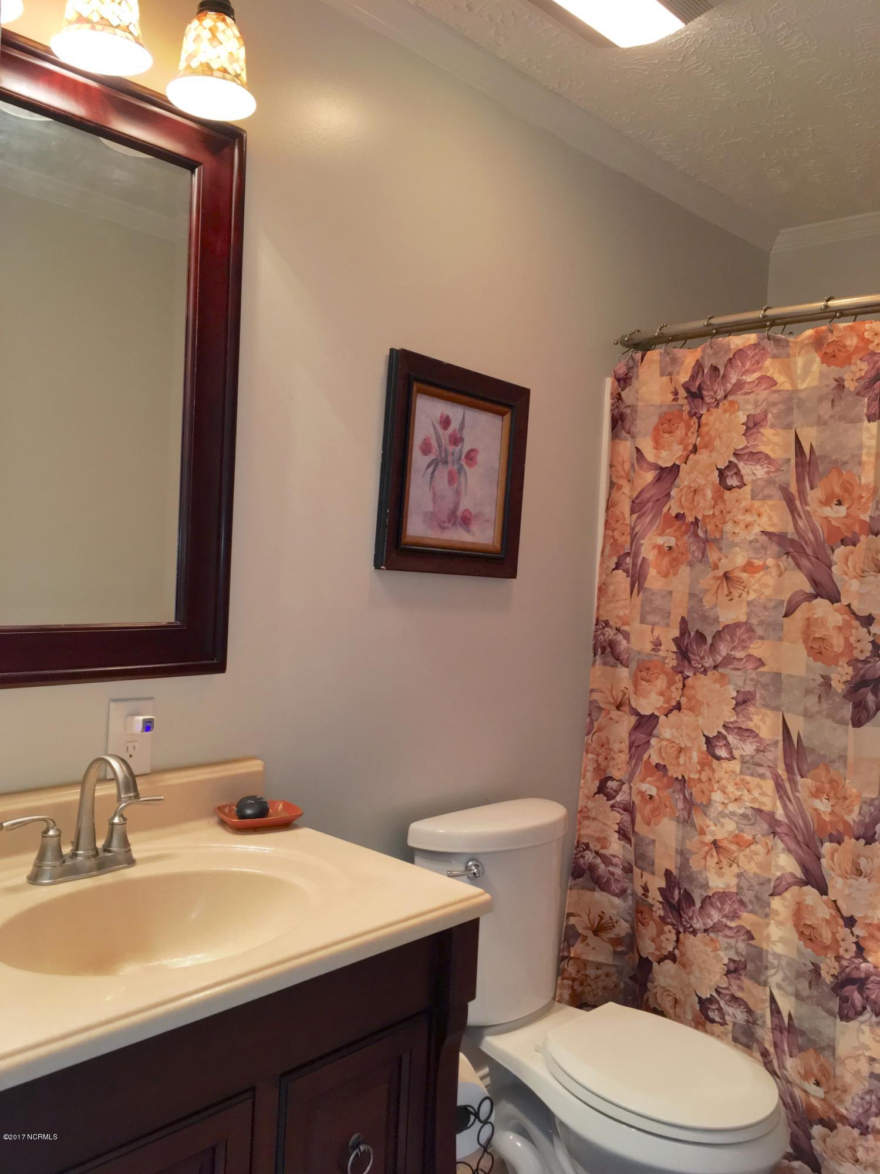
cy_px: 587
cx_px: 440
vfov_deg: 61.7
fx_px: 983
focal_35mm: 29
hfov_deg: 48.2
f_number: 2.2
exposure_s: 1/30
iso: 40
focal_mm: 4.15
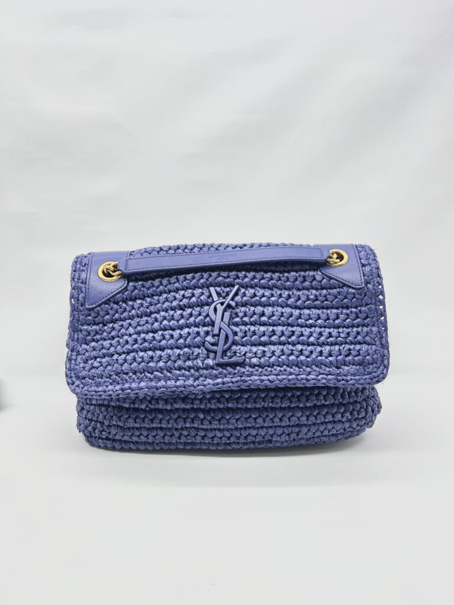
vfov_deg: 67.3
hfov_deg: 53.1
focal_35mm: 26
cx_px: 227
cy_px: 302
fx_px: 455
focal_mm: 5.7
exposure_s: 1/100
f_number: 1.5
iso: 40
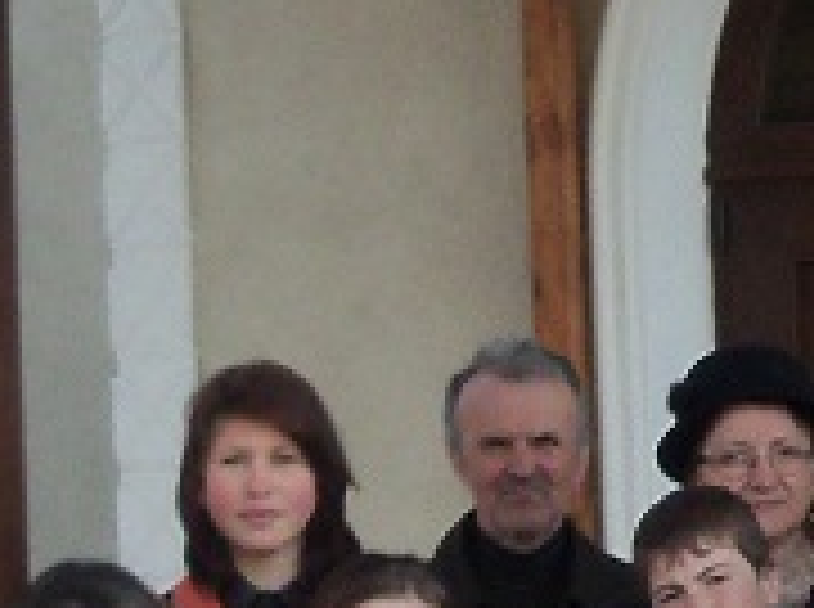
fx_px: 5304
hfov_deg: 8.6
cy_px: 901
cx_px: 1210
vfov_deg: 6.5
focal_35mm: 226
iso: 80
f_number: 2.9
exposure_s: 1/640
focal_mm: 5.7
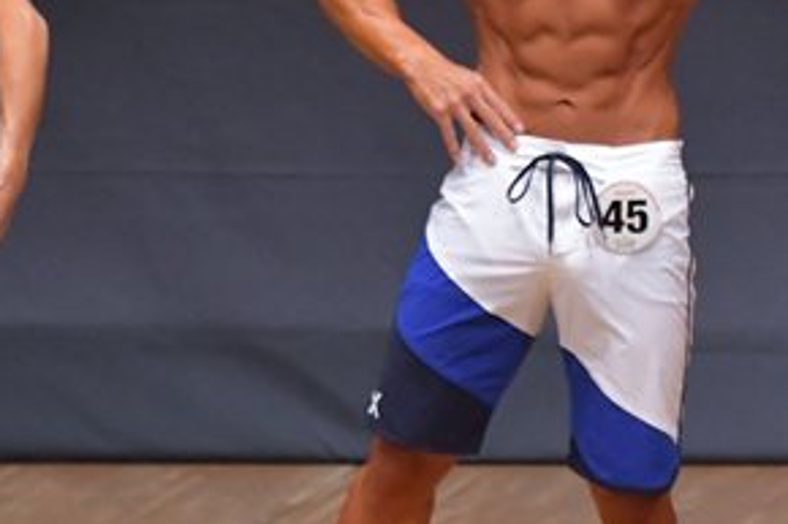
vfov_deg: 1.8
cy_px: 242
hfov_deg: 2.7
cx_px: 1001
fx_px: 16669
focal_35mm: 762
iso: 6400
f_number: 5.6
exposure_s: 1/400
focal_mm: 190
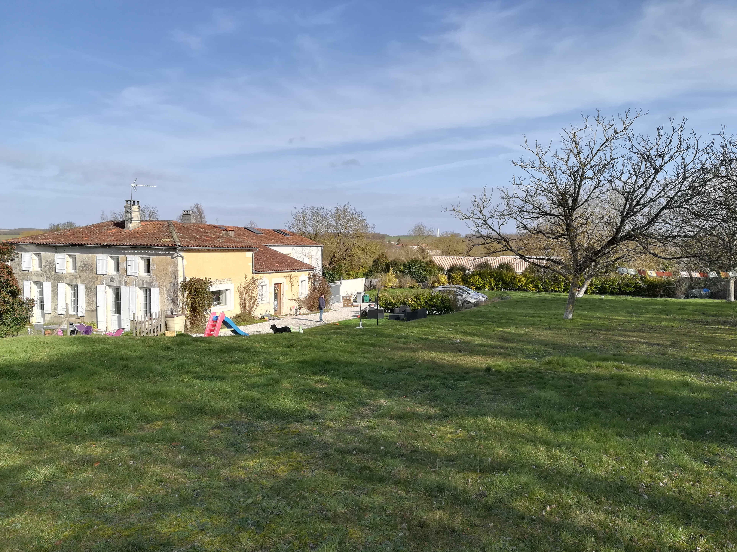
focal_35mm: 26
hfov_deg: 67.3
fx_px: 554
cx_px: 368
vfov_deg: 53.1
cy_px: 276
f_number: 2.2
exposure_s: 1/1161
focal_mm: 3.83
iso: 50
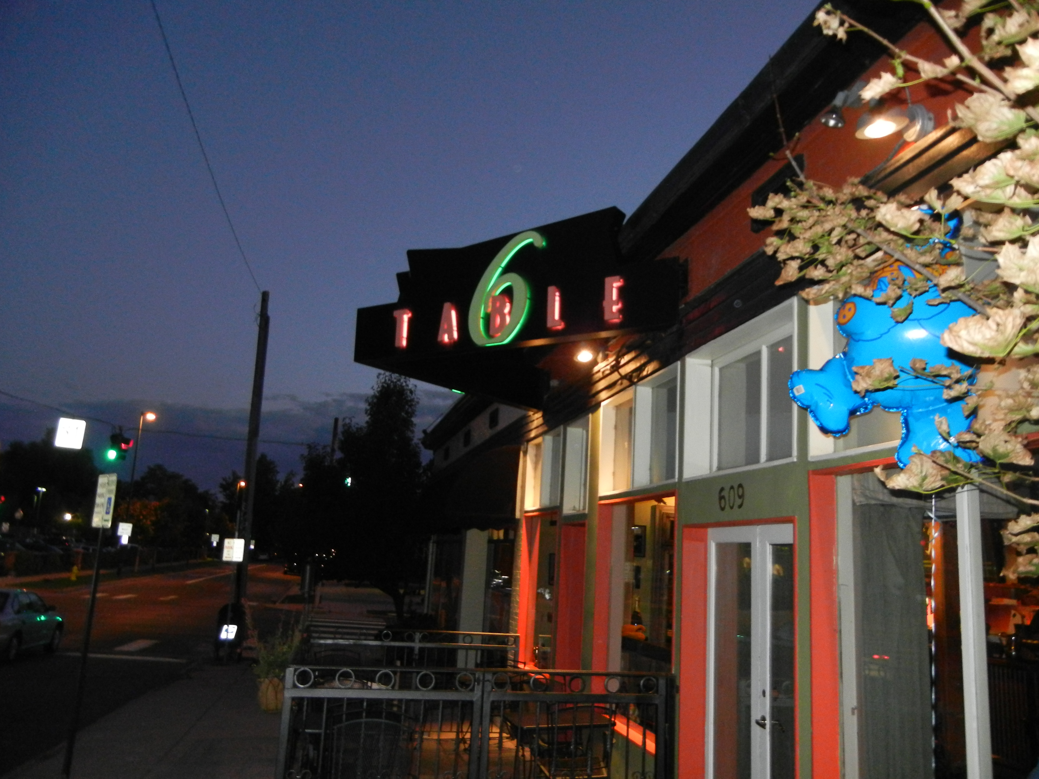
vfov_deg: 46.8
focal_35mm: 30
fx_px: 900
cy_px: 390
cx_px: 520
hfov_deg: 60.0
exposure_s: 1/30
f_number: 3.5
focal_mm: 5.4
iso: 800
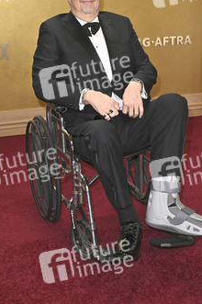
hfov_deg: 25.9
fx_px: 439
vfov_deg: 38.1
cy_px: 124
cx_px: 113
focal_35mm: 52
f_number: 6.3
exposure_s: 1/320
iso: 2500
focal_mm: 43
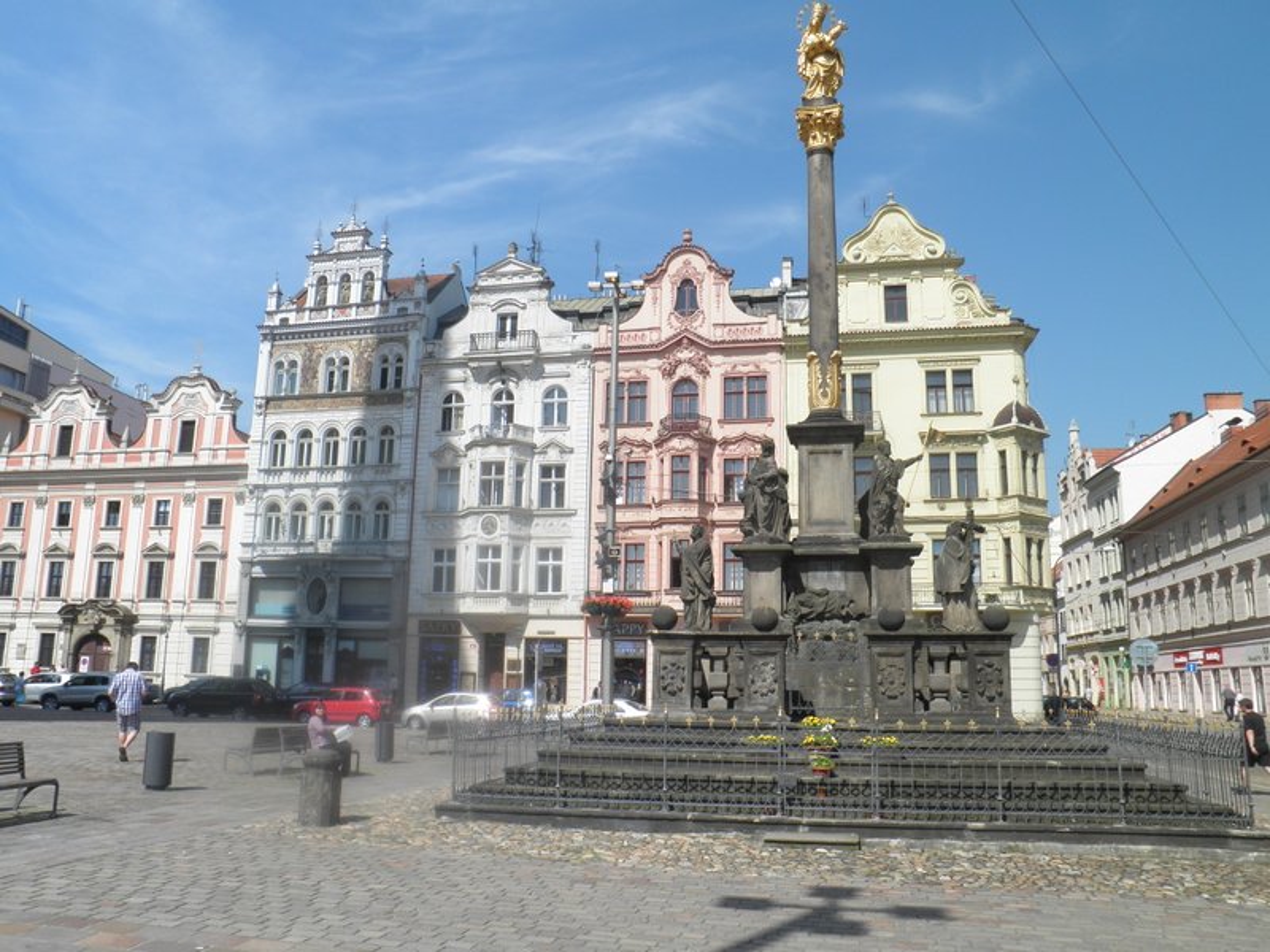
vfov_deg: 49.7
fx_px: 1027
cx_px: 635
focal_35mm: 28
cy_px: 476
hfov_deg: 63.4
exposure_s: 1/125
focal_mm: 5
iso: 64
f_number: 8.3
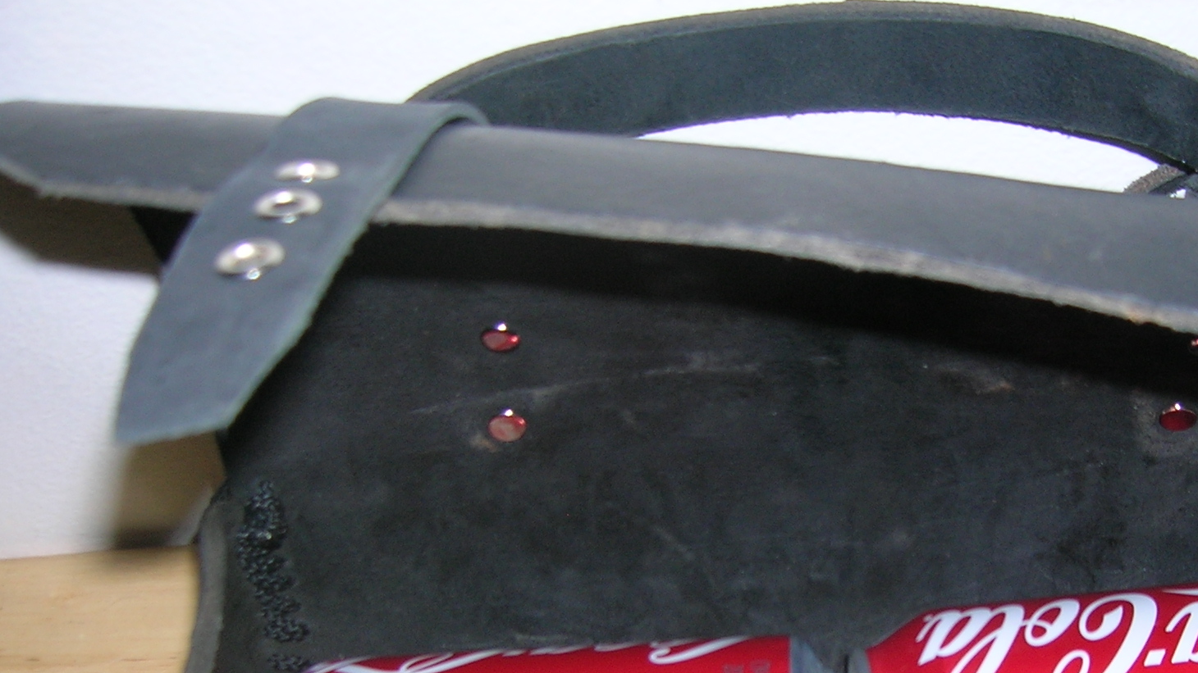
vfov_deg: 20.3
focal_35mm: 58
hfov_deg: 35.5
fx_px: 1842
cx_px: 847
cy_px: 615
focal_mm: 5.7
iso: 50
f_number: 2.9
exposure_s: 1/60.1
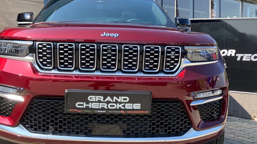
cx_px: 106
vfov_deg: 26.8
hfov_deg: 46.2
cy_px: 37
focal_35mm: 44
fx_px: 300
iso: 32
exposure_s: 1/463
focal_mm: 3.99
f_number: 1.8
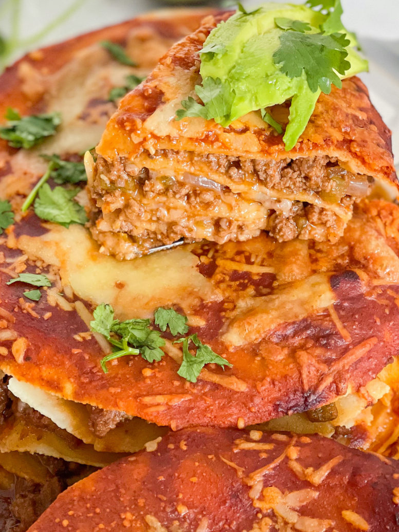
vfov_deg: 20.6
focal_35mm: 95
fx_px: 1460
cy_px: 186
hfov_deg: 15.6
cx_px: 185
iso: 400
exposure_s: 1/40
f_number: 2.2
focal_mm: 7.5
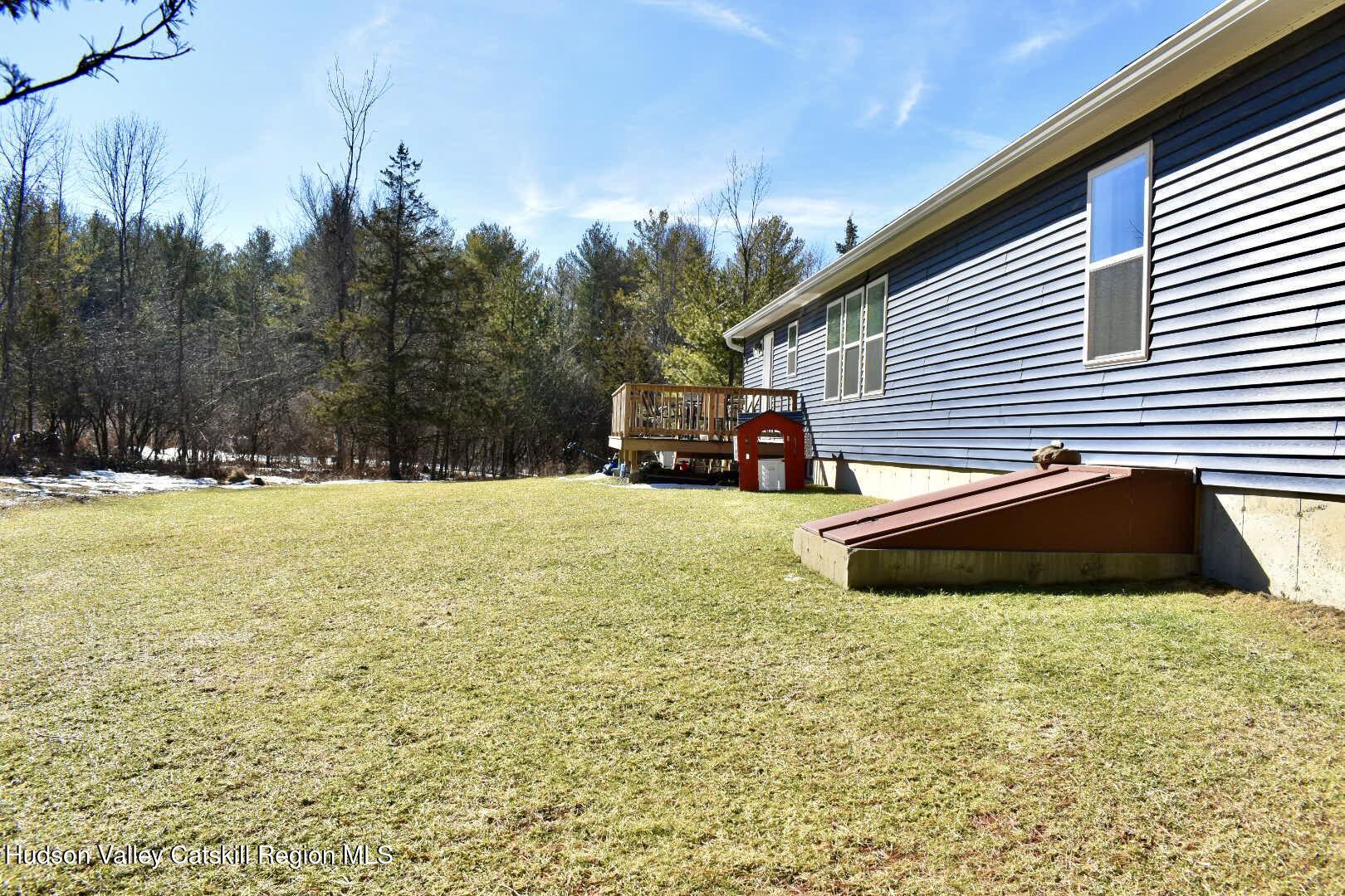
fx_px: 1009
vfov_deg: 47.9
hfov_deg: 67.4
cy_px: 448
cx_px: 672
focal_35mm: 27
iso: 200
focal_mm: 18
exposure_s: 1/400
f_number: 10
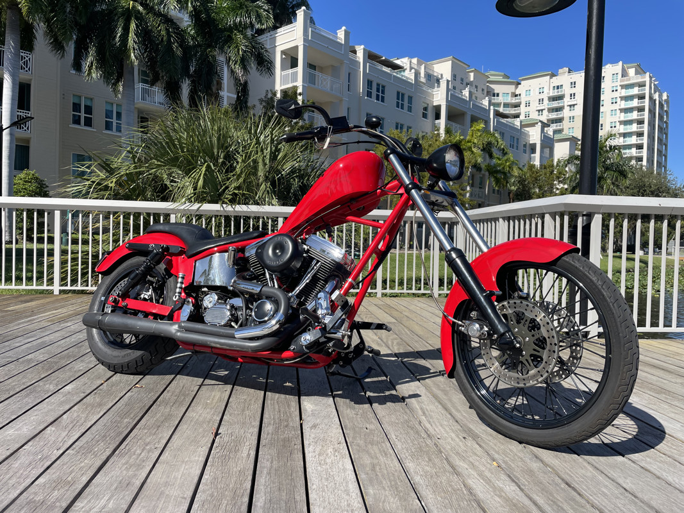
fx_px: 514
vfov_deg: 53.1
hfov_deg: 67.3
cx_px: 342
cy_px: 256
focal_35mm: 26
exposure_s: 1/2817
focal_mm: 4.2
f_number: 1.6
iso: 32
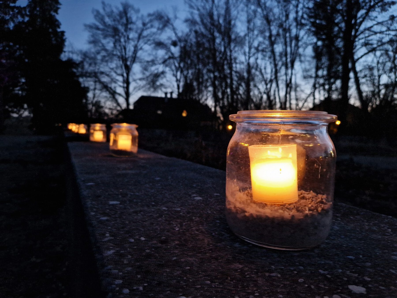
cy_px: 149
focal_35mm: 23
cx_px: 198
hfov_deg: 73.9
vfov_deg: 58.9
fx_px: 264
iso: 1250
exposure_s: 1/25
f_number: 1.8
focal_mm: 5.4
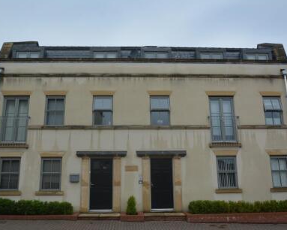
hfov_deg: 62.2
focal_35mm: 28
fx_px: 238
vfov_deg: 51.5
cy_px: 115
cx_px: 144
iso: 100
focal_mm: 16
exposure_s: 1/250
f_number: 8
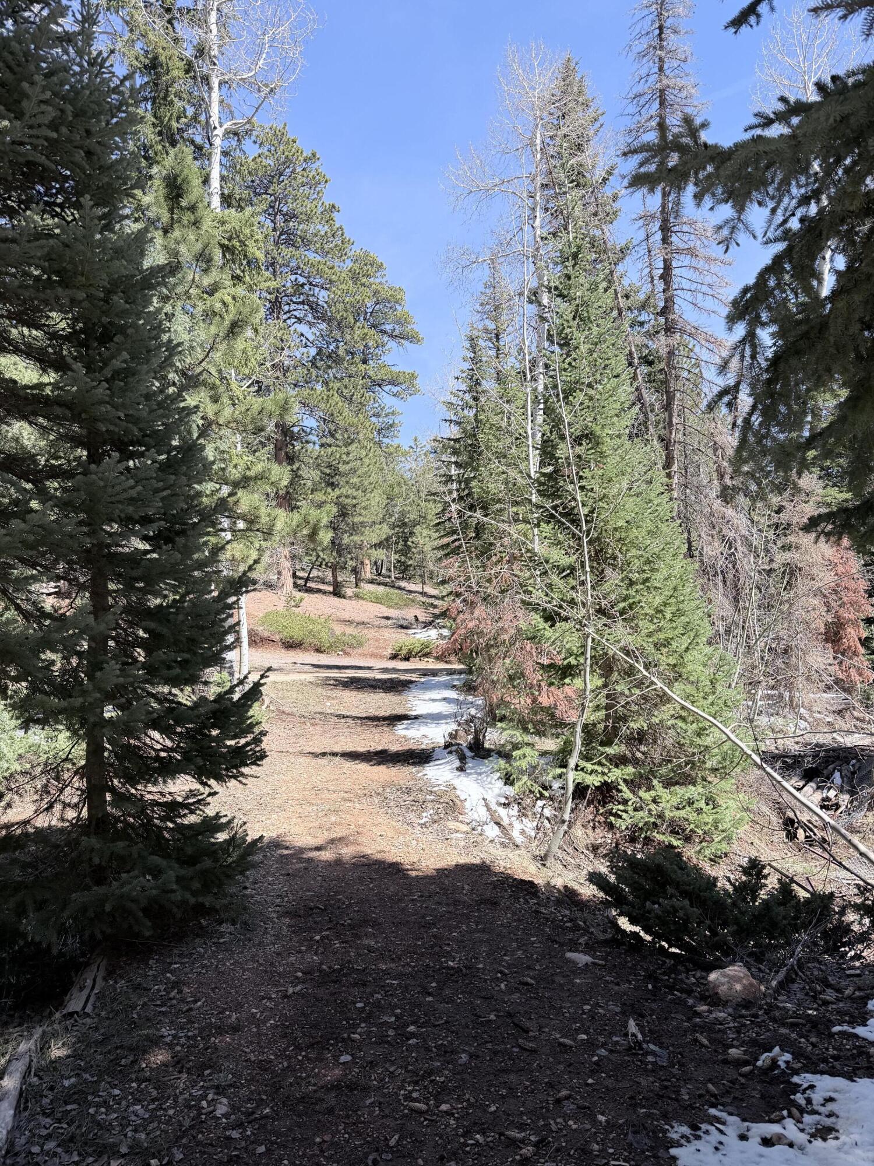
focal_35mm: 24
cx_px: 437
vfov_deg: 71.6
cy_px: 583
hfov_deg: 56.8
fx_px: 808
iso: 100
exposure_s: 1/2232
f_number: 1.78
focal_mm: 6.76
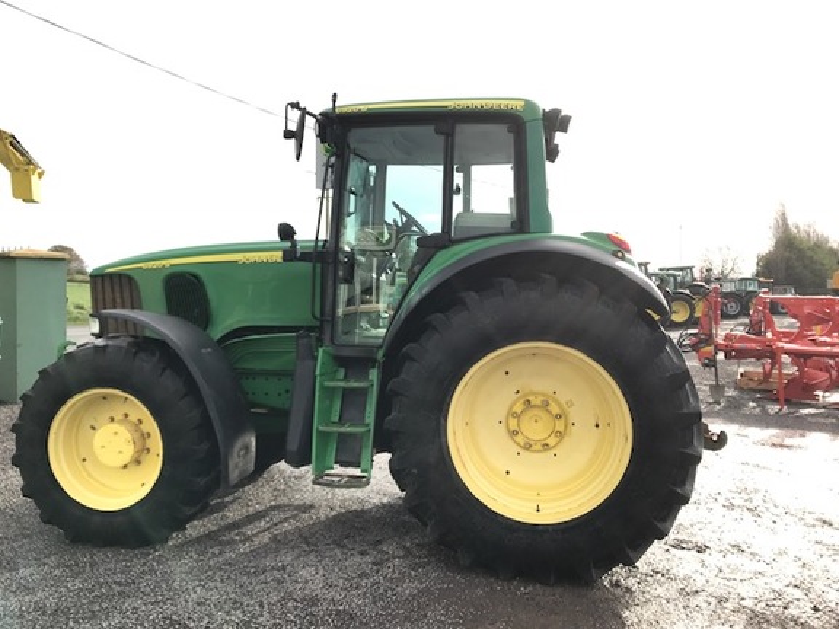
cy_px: 314
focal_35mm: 28
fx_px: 679
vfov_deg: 49.7
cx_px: 420
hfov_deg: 63.4
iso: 20
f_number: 1.8
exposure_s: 1/939
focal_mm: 3.99
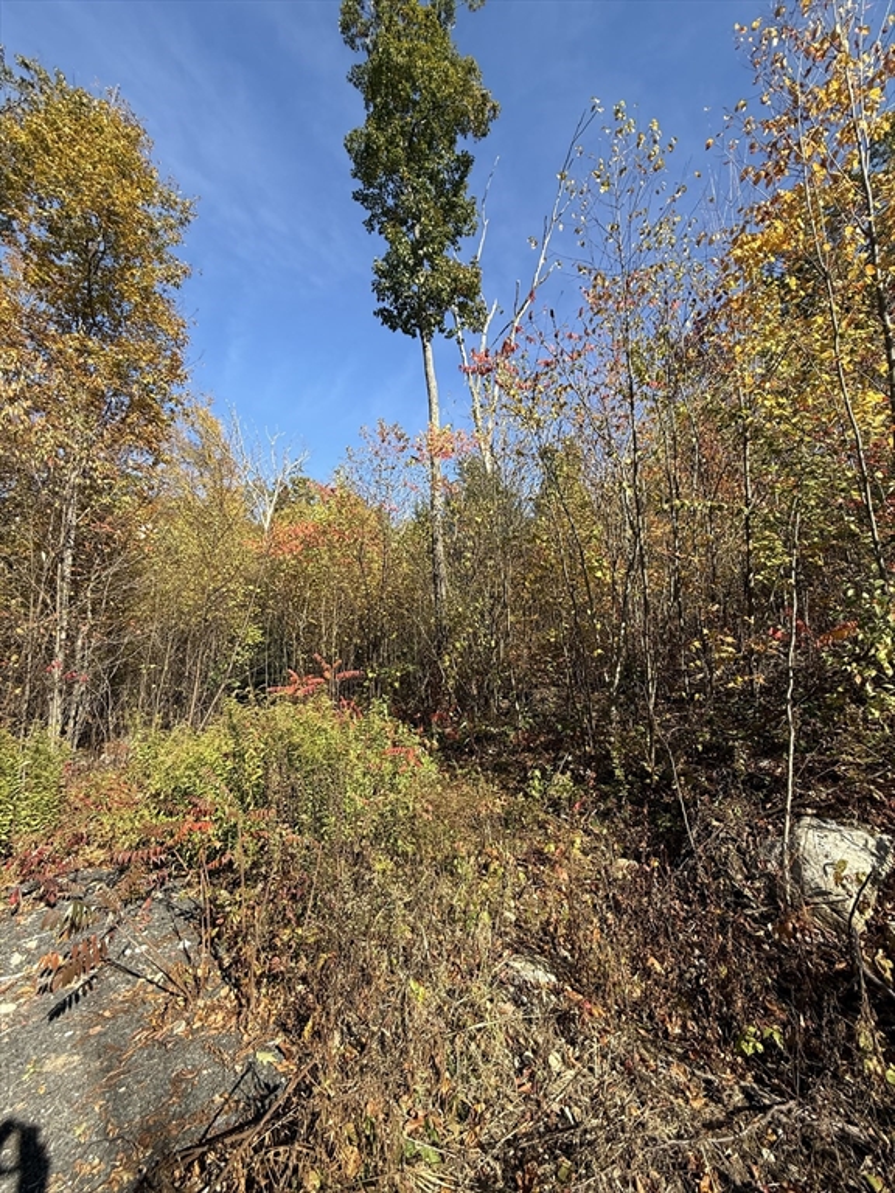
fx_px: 483
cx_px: 448
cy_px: 596
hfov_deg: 85.7
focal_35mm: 14
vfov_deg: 102.1
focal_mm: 2.22
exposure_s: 1/809
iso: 50
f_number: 2.2
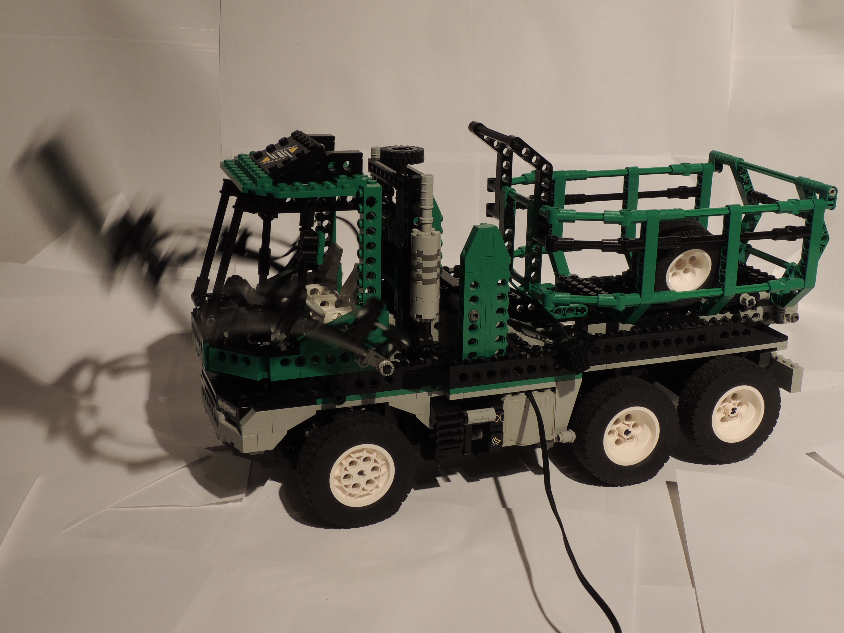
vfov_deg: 30.9
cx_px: 422
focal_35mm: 47
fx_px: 1146
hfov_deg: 40.4
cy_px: 316
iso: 100
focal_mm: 8.3
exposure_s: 1/2.5
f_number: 6.2
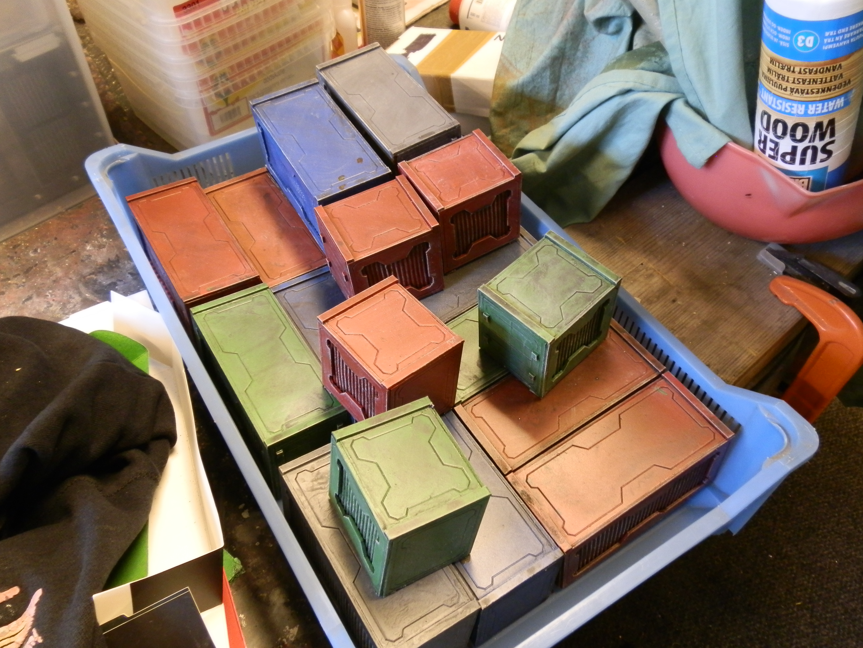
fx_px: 698
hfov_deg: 63.4
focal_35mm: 28
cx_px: 432
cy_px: 324
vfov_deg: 49.7
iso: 200
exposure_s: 1/8
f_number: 3.1
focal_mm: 5
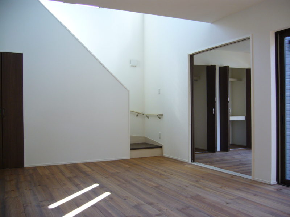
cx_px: 145
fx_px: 293
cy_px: 108
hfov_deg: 52.6
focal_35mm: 35
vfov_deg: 40.7
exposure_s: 1/30
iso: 80
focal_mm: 5.8
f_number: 2.8
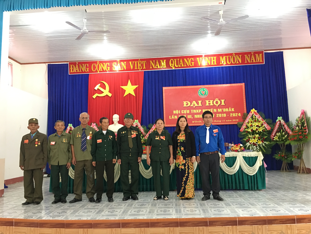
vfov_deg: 48.2
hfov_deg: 61.7
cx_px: 156
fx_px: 261
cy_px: 117
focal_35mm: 29
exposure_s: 1/10
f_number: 2.2
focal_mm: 4.15
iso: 80
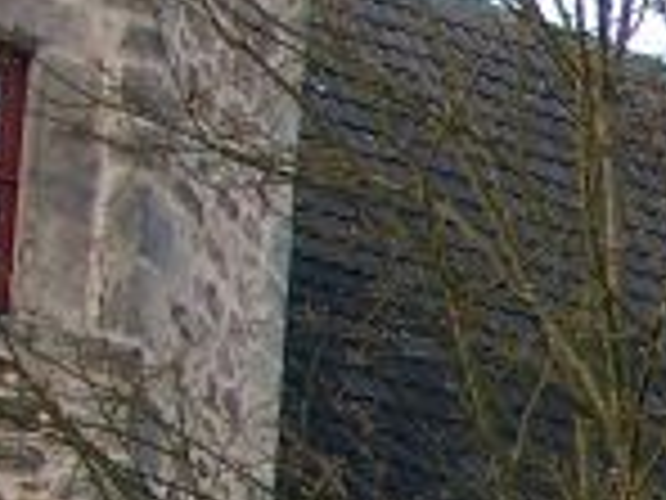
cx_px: 1454
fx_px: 3540
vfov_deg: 7.8
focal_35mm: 184
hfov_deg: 9.8
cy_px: 869
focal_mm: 7.13
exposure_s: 1/89.2
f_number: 2.8
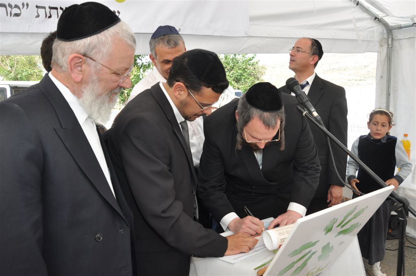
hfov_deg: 67.4
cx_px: 208
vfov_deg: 47.8
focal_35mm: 27
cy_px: 138
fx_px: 312
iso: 200
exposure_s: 1/160
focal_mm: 18
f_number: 6.3
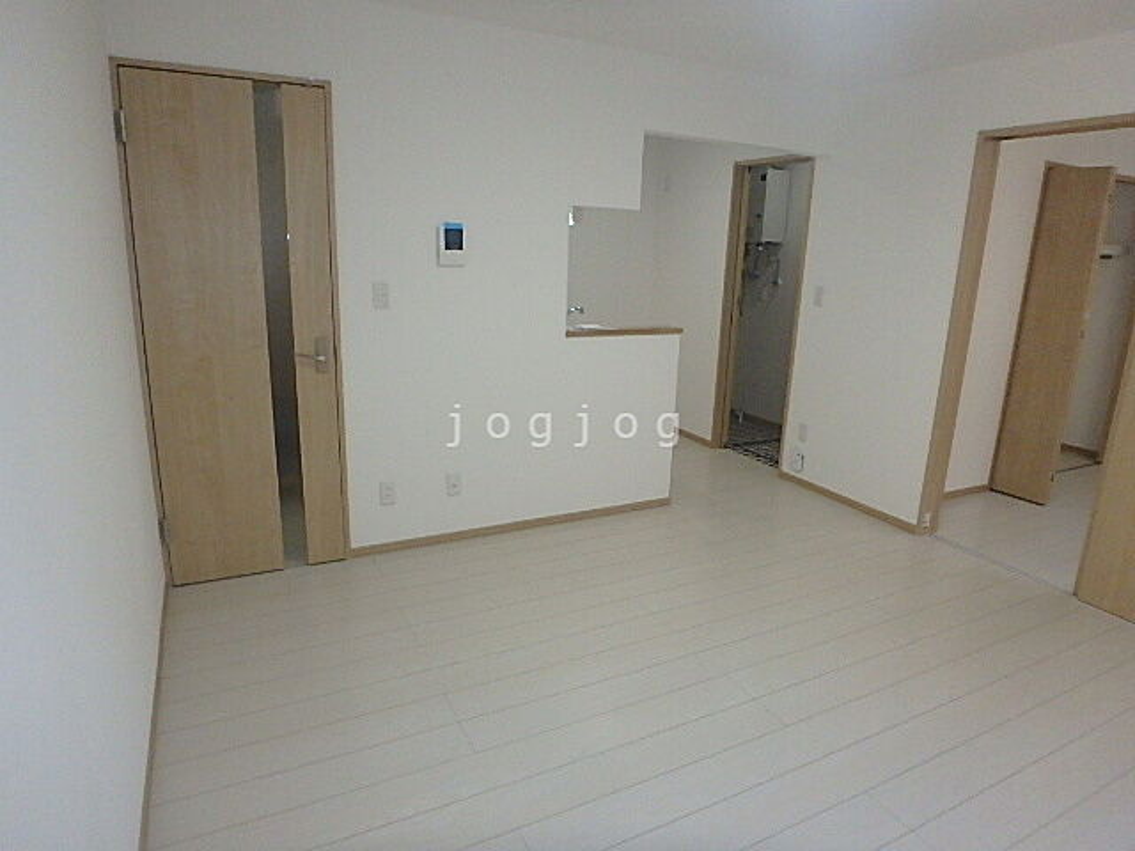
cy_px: 426
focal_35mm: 21
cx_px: 568
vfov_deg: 63.4
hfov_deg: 79.0
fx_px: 689
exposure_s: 1/250
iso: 800
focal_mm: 3.7
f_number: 3.5
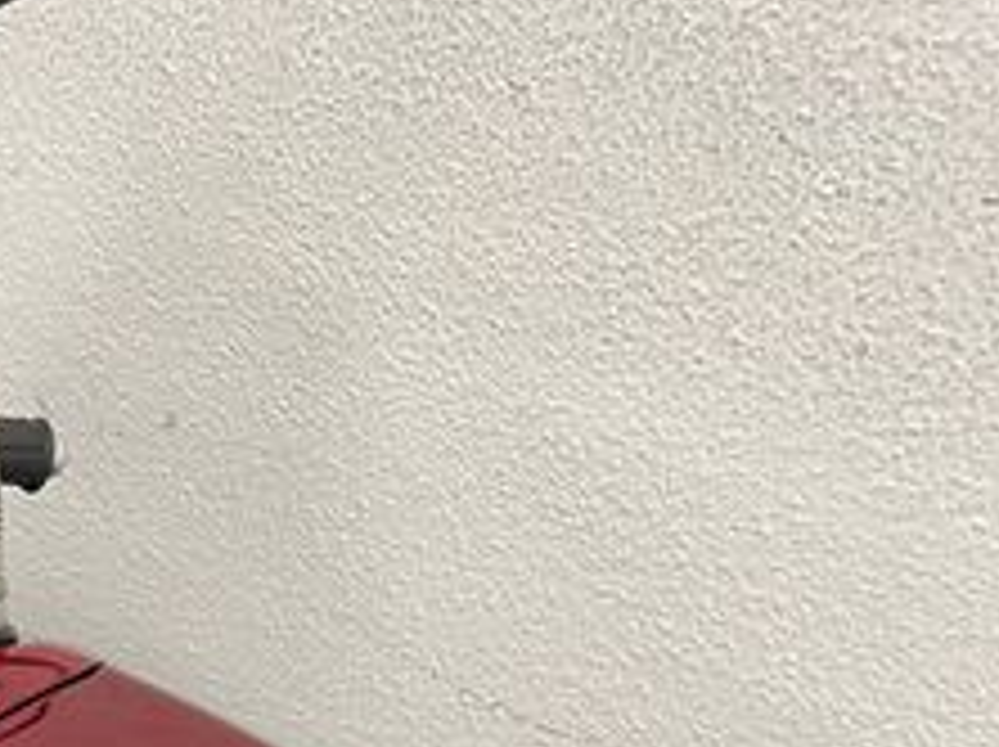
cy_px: 936
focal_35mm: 75
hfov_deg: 23.7
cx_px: -207
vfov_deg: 18.4
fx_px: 2162
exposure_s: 1/50
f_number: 1.6
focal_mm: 5.1
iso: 125
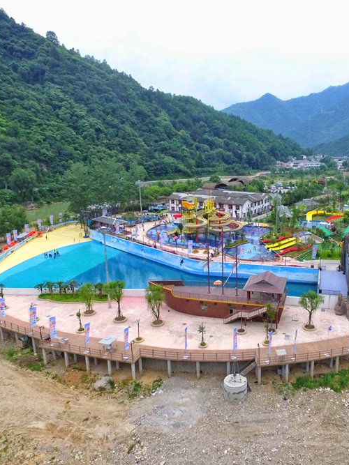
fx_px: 363
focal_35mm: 27
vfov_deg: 65.3
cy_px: 232
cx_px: 253
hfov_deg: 49.7
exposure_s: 1/2000
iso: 400
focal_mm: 3.61
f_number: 2.8
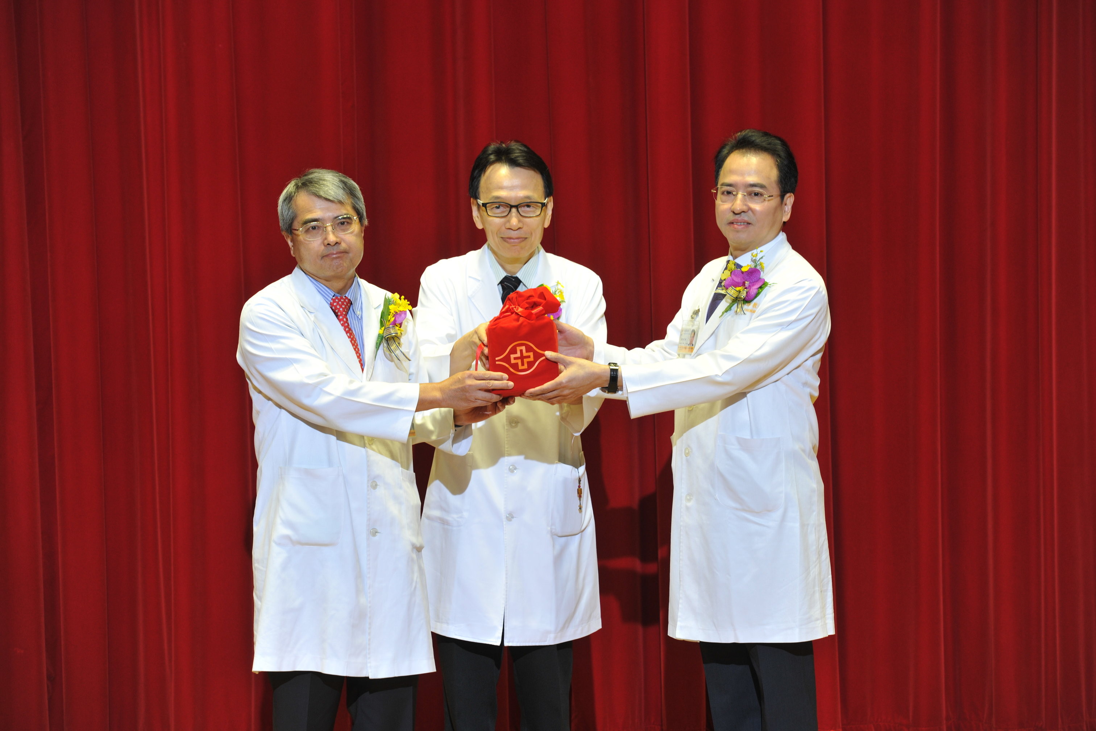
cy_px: 366
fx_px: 3805
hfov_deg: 16.4
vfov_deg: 11.0
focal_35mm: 125
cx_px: 548
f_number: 5
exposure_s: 1/80
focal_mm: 125
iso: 400
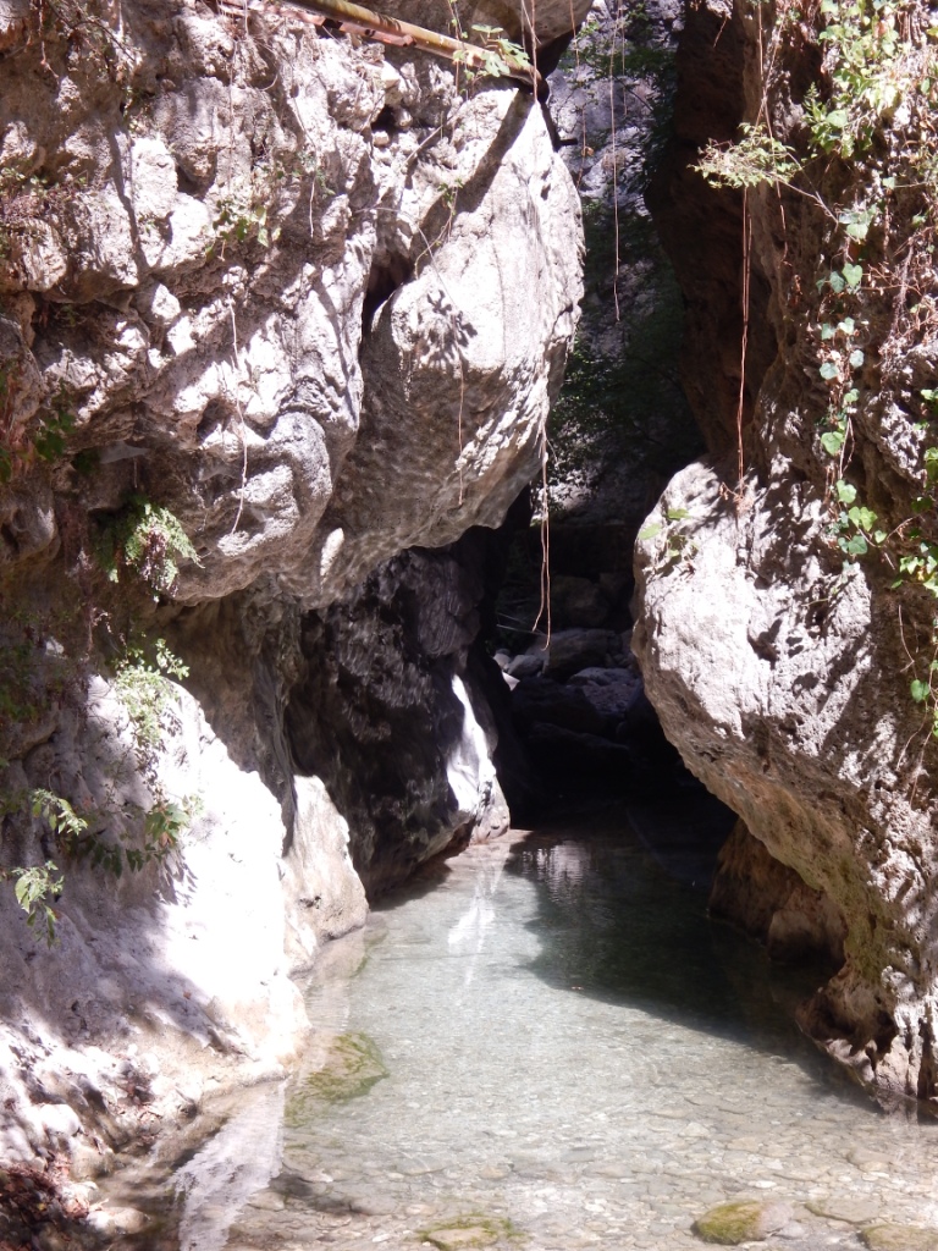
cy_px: 626
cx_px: 469
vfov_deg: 31.7
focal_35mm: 61
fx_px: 2204
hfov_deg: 24.0
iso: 125
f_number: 4
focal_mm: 10.9
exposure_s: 1/320
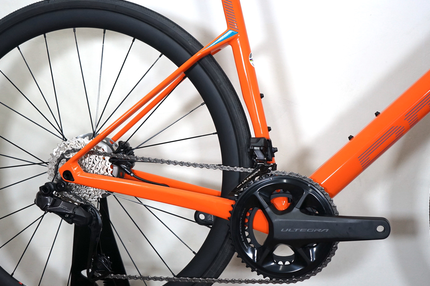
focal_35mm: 50
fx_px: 597
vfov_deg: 26.9
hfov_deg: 39.6
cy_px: 150
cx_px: 214
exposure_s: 1/160
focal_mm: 47
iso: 1000
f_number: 4.5
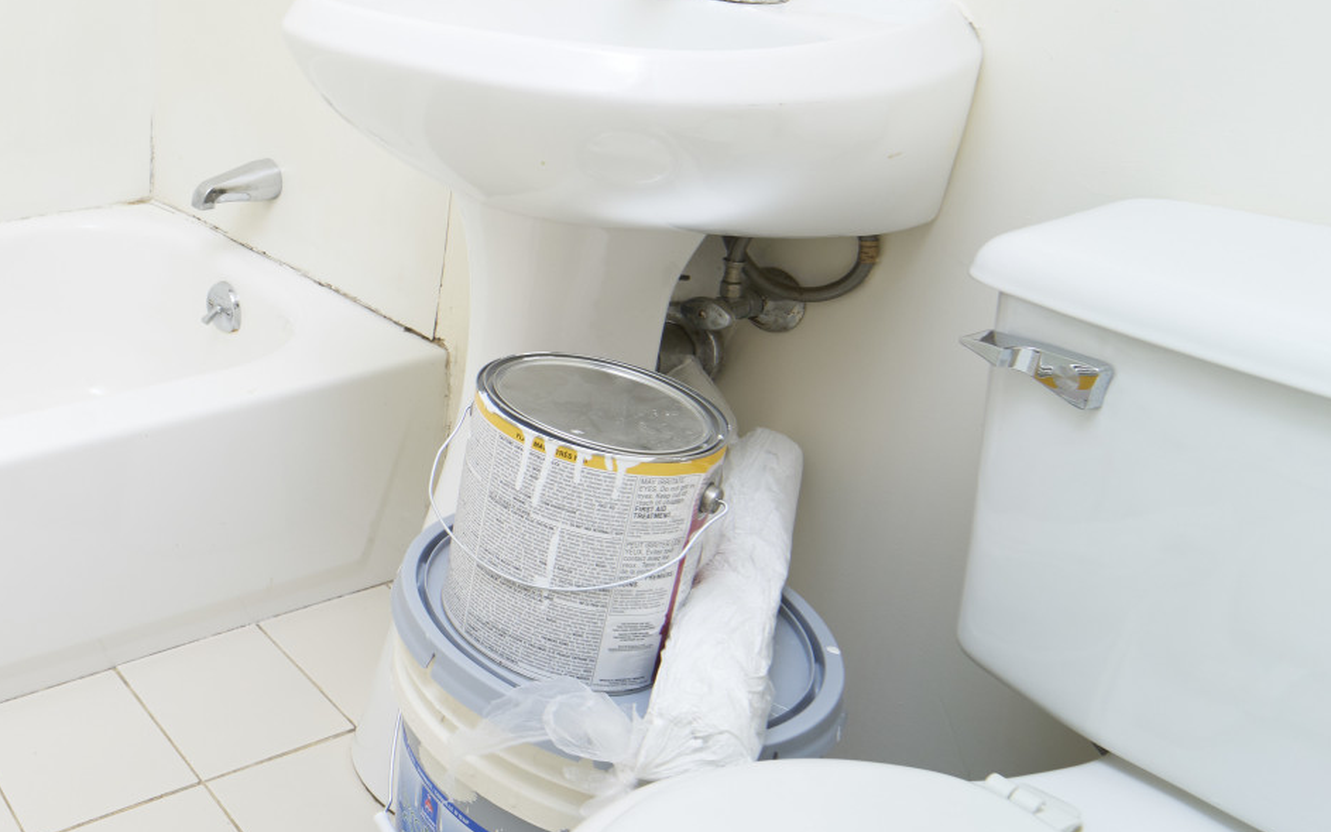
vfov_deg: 39.8
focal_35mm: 31
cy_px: 243
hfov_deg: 48.9
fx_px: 1124
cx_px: -31
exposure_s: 1/20
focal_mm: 14
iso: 320
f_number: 9
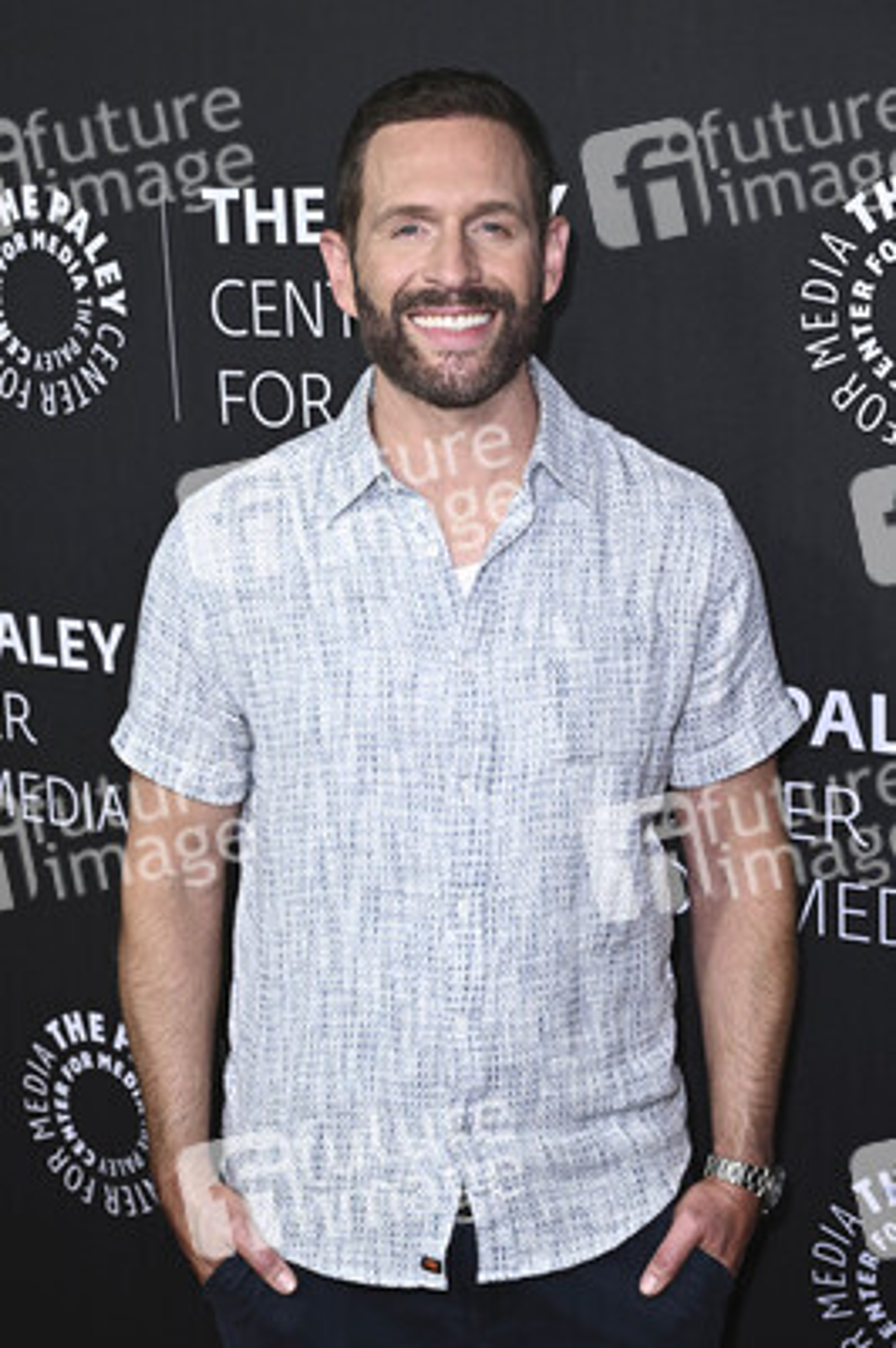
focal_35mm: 61
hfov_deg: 22.2
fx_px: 2281
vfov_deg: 32.9
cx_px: 448
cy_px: 674
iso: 1250
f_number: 5.6
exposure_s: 1/200
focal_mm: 61
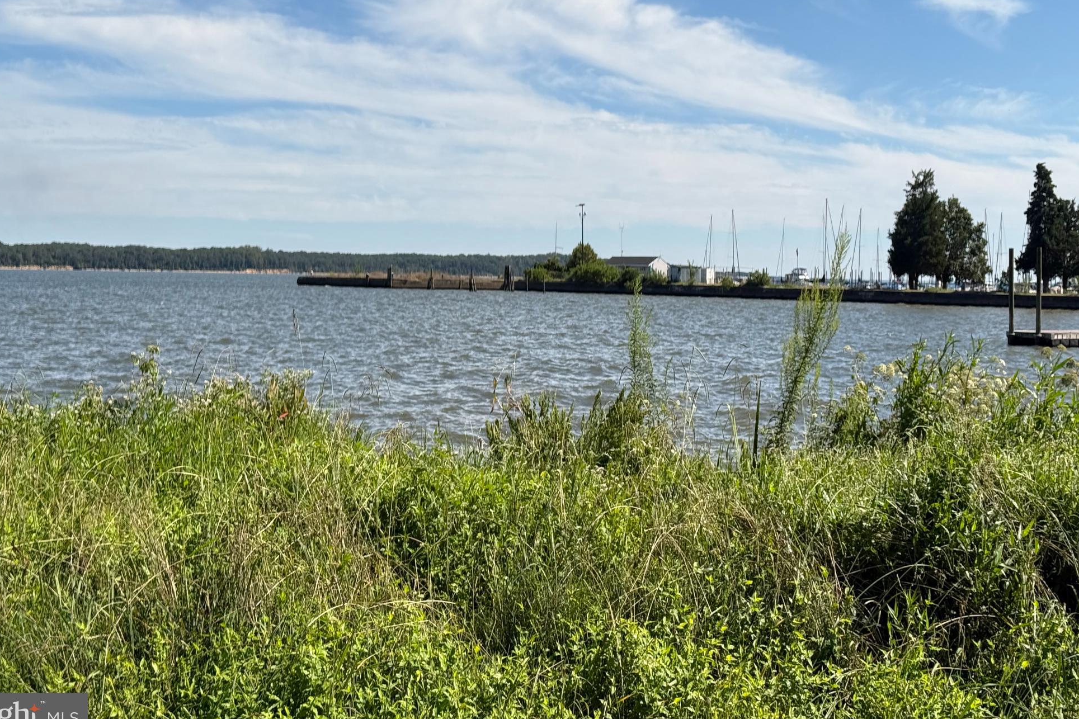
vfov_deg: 25.5
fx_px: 1588
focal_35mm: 53
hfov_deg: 37.5
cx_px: 521
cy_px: 309
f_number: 1.78
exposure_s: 1/4329
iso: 100
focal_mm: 6.76
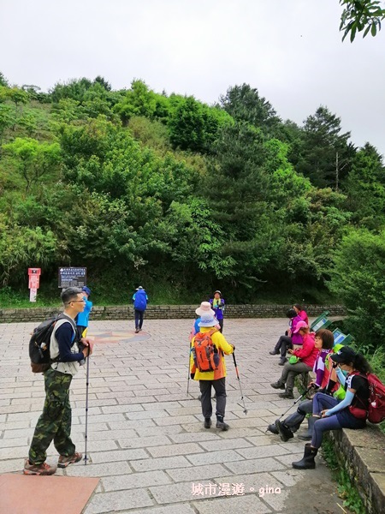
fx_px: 386
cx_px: 192
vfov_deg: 67.3
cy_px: 257
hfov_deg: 53.1
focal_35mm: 26
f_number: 2.2
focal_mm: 3.81
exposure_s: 1/900
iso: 125
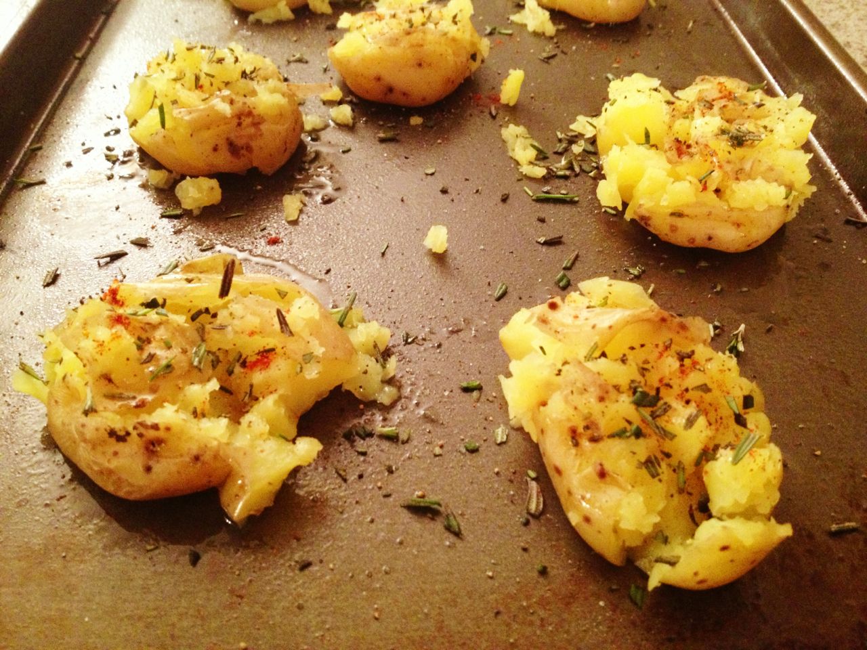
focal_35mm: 35
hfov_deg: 52.6
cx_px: 434
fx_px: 877
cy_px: 325
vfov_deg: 40.7
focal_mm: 4.28
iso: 400
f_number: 2.4
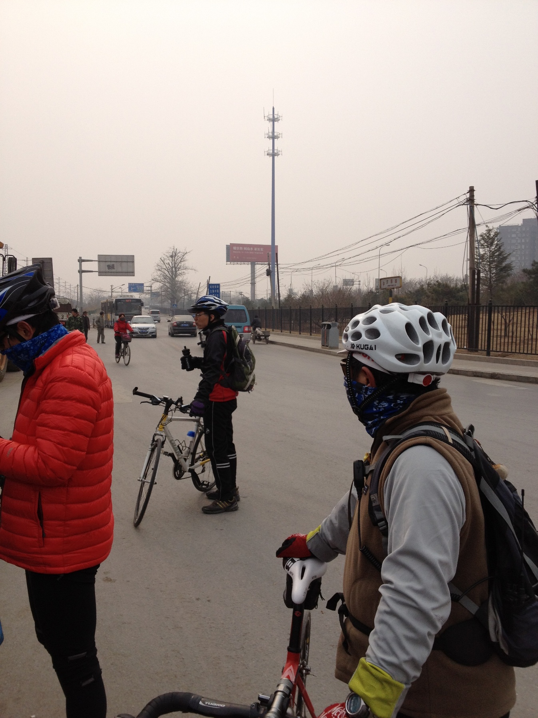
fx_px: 725
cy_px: 359
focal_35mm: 35
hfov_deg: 40.7
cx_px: 269
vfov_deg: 52.6
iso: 64
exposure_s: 1/1314
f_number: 2.4
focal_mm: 4.28
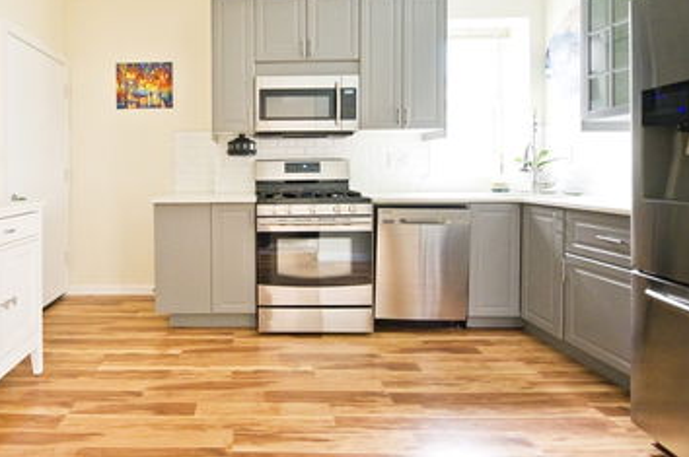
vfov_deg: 63.6
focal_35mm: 19
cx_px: 241
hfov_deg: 84.6
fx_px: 363
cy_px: 176
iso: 3600
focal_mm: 14
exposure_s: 1/60
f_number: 2.8
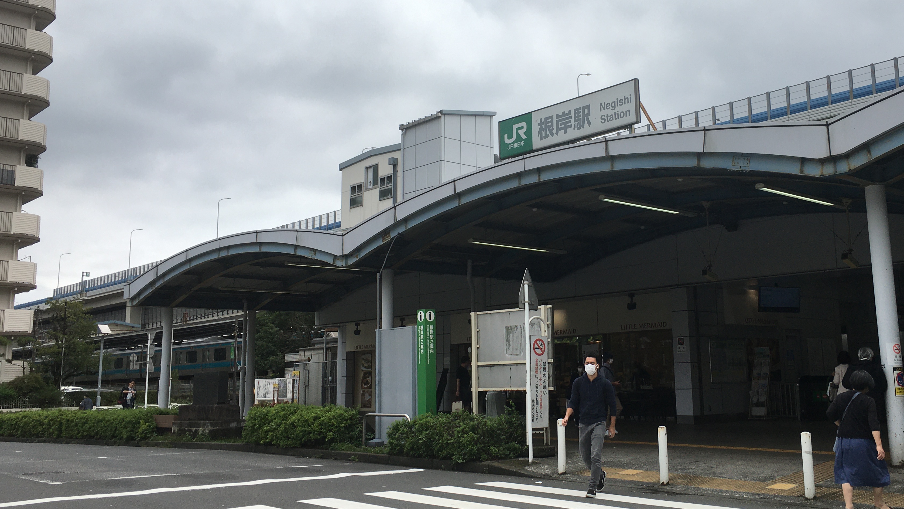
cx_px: 539
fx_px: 911
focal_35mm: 38
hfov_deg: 52.5
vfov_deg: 31.2
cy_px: 219
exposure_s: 1/1603
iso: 25
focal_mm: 4.15
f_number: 2.2
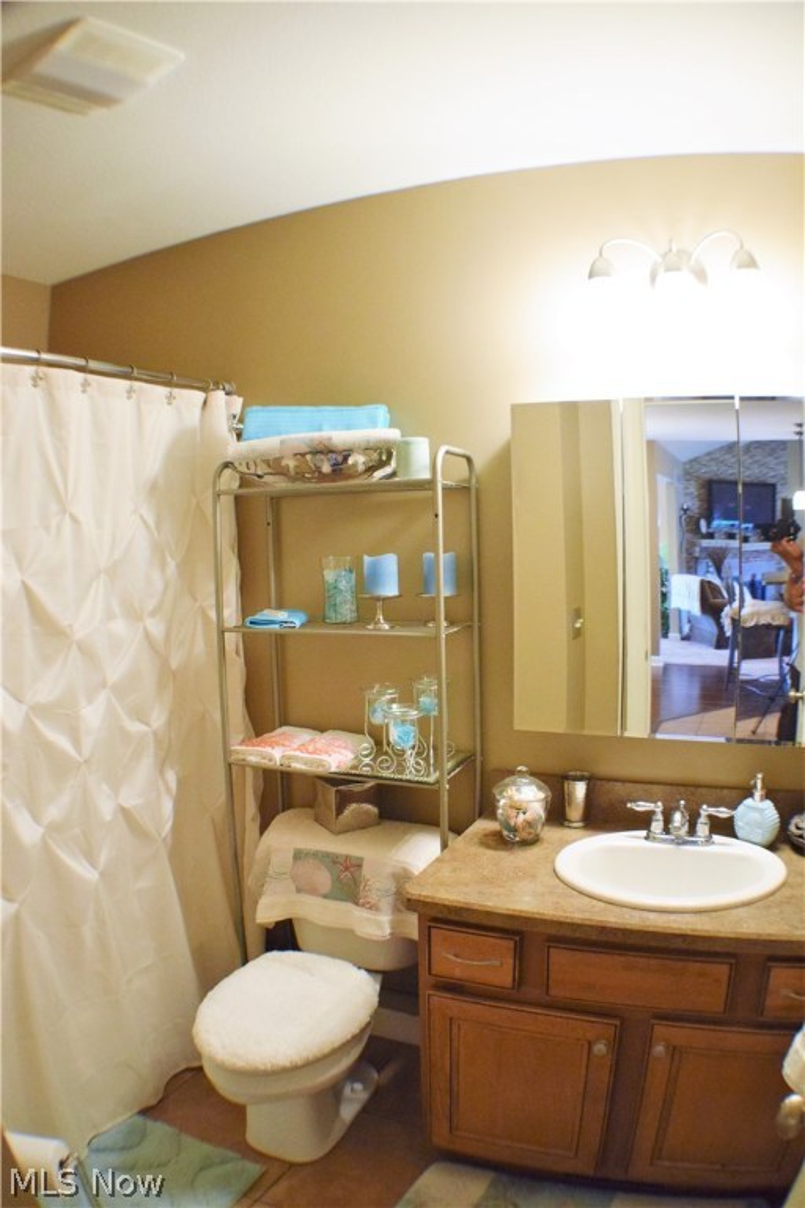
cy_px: 604
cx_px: 402
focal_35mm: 36
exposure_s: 1/60
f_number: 4
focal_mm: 24
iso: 2500
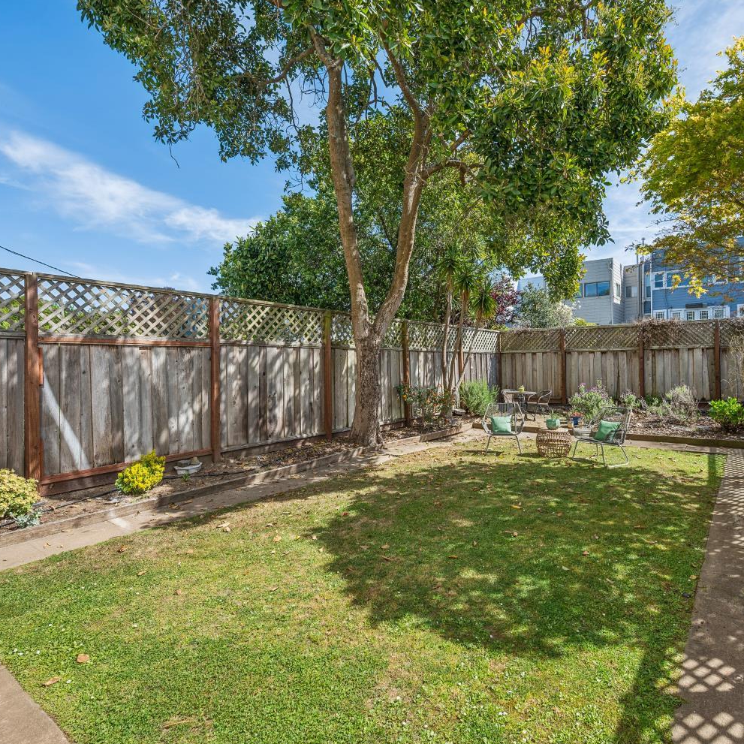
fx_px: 453
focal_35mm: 19
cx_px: 444
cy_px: 374
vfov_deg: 78.7
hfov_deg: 77.9
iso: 100
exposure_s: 1/160
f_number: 7.1
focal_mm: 14.5
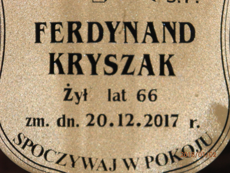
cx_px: 115
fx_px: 2638
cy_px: 86
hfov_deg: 5.0
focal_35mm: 397
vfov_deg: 3.7
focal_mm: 70.9
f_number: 5.7
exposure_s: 1/250
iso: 200
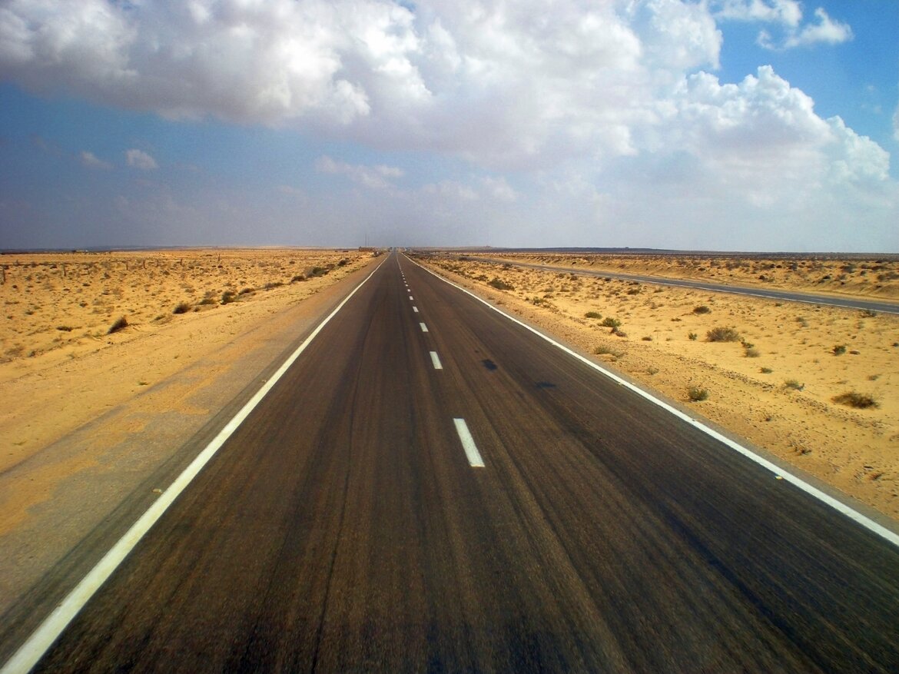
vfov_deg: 37.7
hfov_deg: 49.0
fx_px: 987
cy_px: 337
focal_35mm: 38
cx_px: 450
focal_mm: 6.3
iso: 64
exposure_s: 1/556
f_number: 4.6
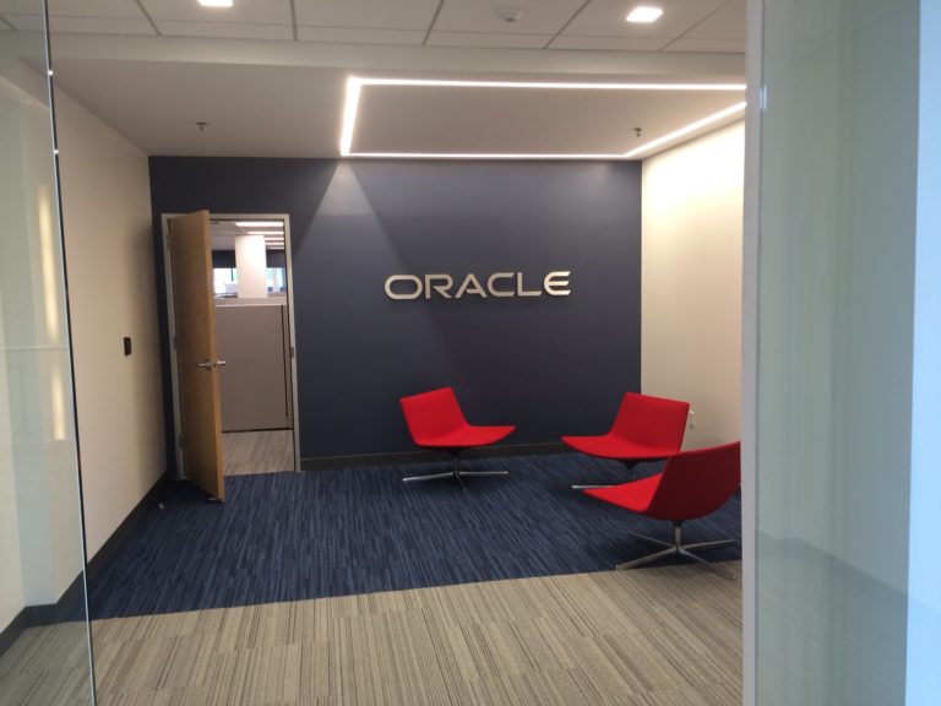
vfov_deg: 48.2
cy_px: 353
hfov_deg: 61.7
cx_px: 470
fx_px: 788
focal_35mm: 29
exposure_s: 1/30
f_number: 2.2
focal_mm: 4.15
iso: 64
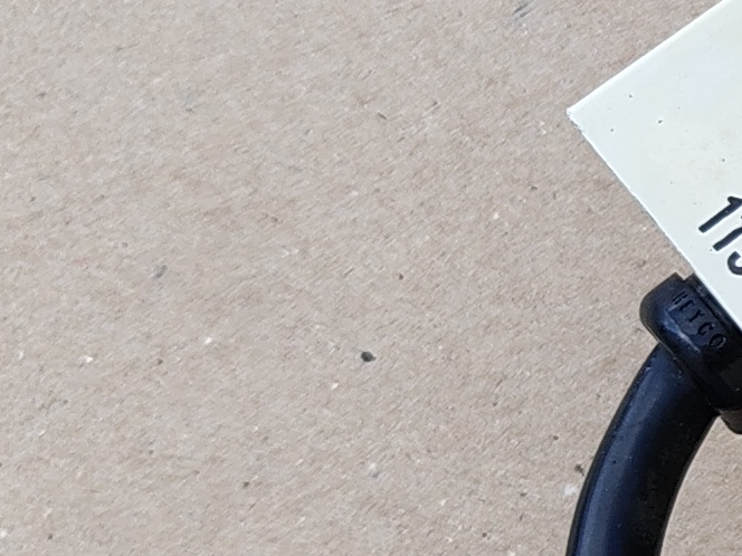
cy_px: 258
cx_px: 1856
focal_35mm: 148
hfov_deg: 11.0
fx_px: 3172
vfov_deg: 10.0
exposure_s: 1/403
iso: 100
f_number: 1.8
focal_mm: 5.56
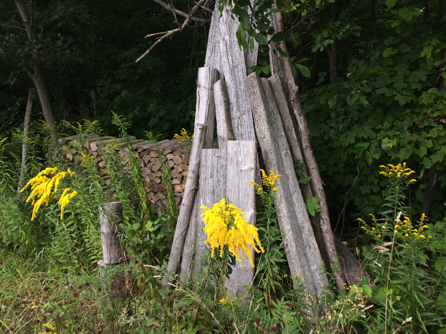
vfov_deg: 46.8
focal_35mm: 30
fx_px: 387
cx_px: 223
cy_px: 167
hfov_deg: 60.0
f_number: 2.2
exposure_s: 1/60
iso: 40
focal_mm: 4.12
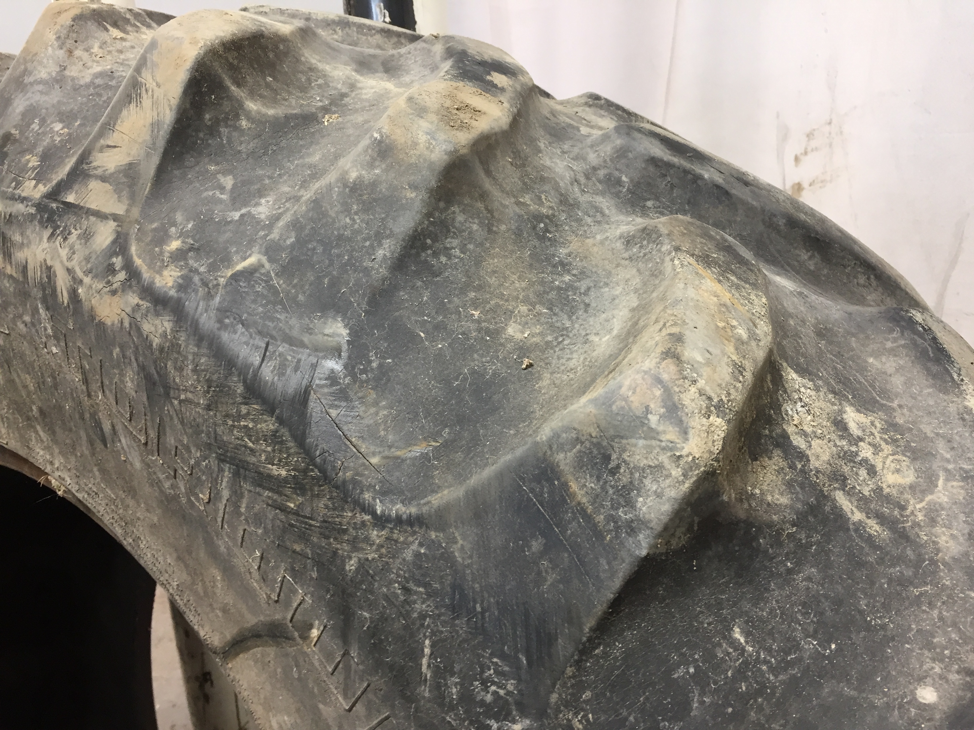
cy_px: 365
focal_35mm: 29
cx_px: 487
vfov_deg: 48.2
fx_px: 816
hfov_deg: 61.7
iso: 32
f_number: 2.2
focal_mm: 4.15
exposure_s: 1/30
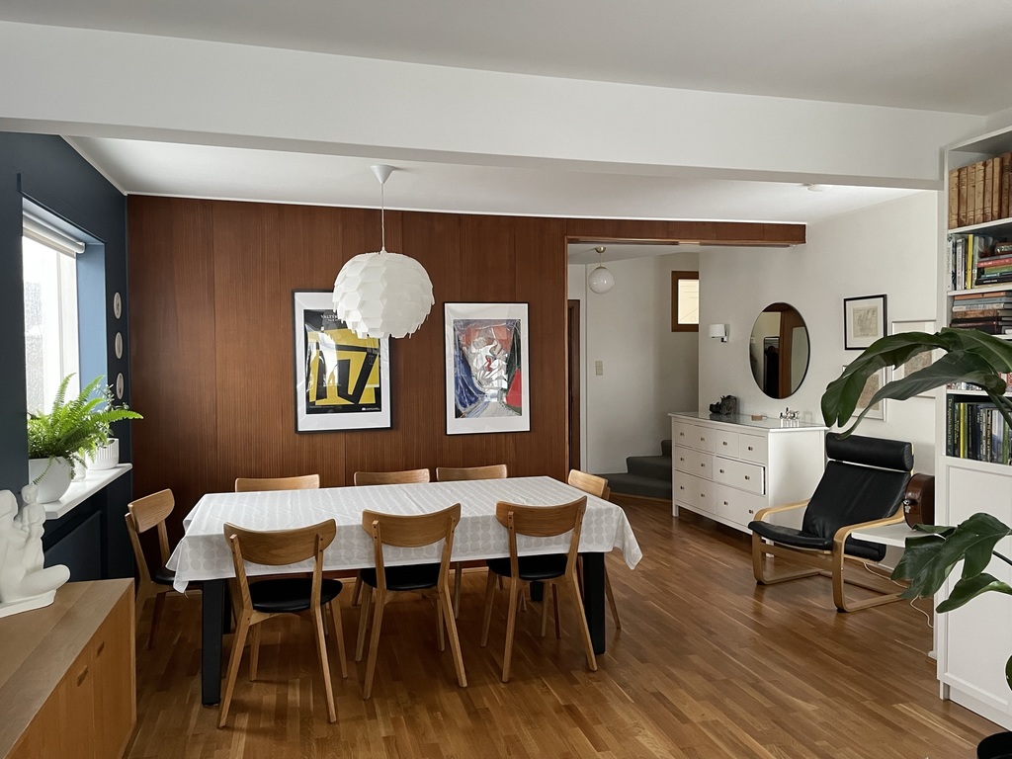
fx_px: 760
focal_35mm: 26
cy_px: 380
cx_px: 506
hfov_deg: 67.3
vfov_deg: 53.1
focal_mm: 4.2
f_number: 1.6
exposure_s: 1/60
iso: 320
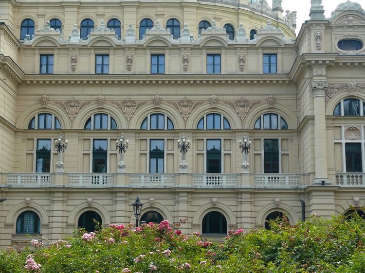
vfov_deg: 21.6
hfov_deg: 28.6
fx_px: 717
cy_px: 136
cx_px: 182
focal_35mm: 68
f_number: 4
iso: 100
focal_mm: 14.4
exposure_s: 1/100
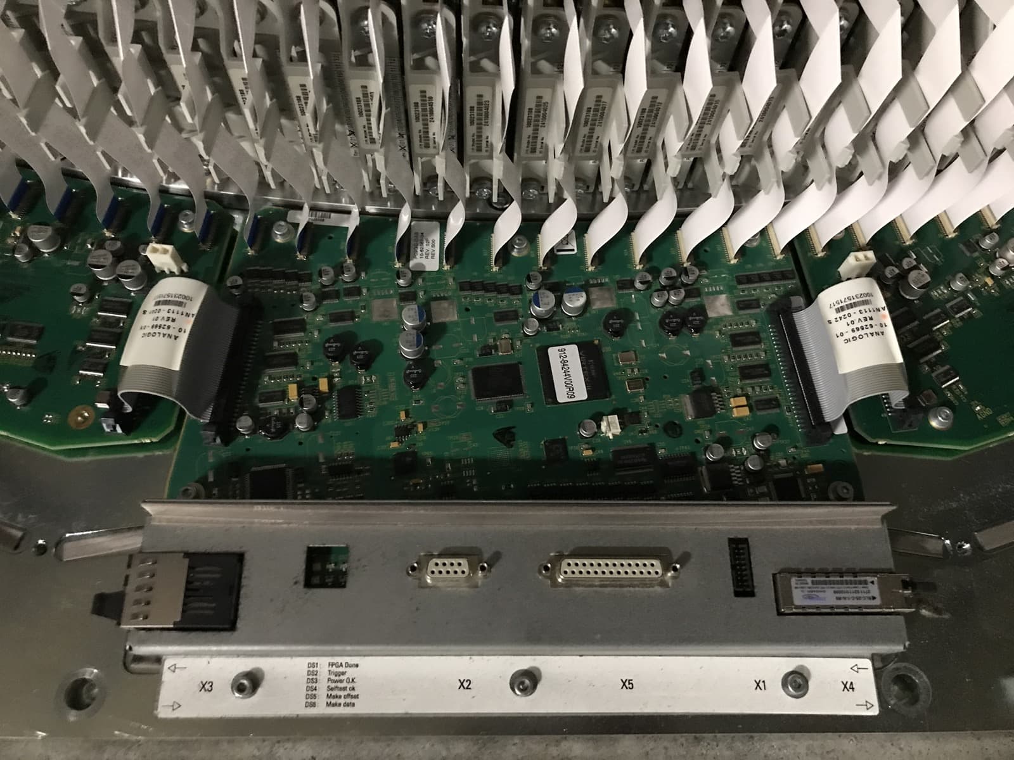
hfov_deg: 63.4
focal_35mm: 28
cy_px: 380
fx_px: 820
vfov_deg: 49.7
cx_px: 507
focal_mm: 3.99
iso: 100
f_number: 1.8
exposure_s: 1/4
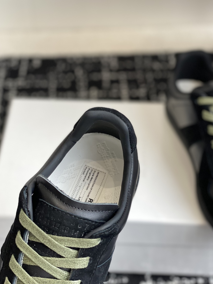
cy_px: 141
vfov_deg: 30.3
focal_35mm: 64
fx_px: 525
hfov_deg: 22.9
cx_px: 114
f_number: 2
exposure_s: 1/122
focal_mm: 6
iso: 40
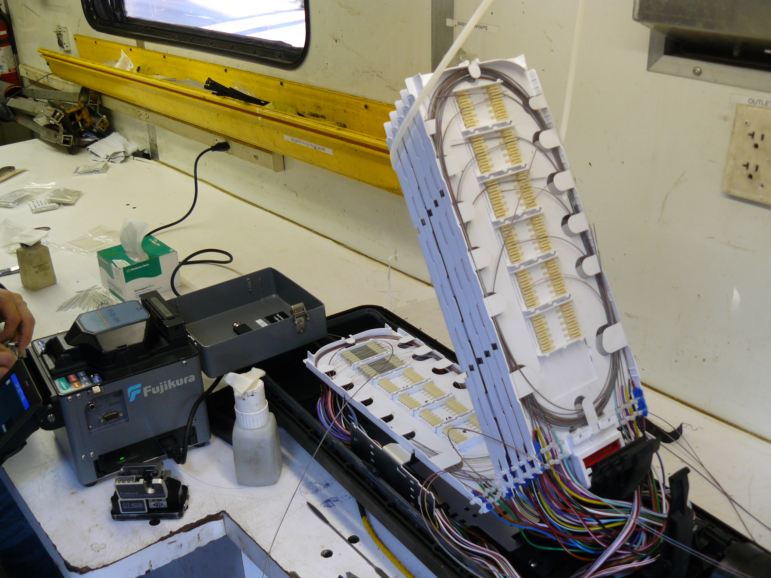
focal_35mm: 36
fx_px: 802
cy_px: 289
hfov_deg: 51.4
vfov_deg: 39.7
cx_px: 386
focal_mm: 6
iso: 100
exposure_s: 1/30
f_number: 2.8
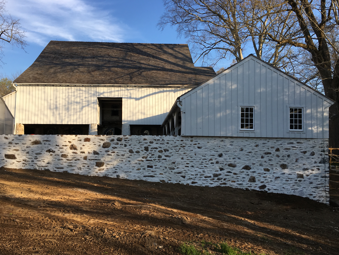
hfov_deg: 58.3
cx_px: 162
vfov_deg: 45.4
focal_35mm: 31
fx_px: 304
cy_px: 133
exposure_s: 1/739
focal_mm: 4.15
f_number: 2.2
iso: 25
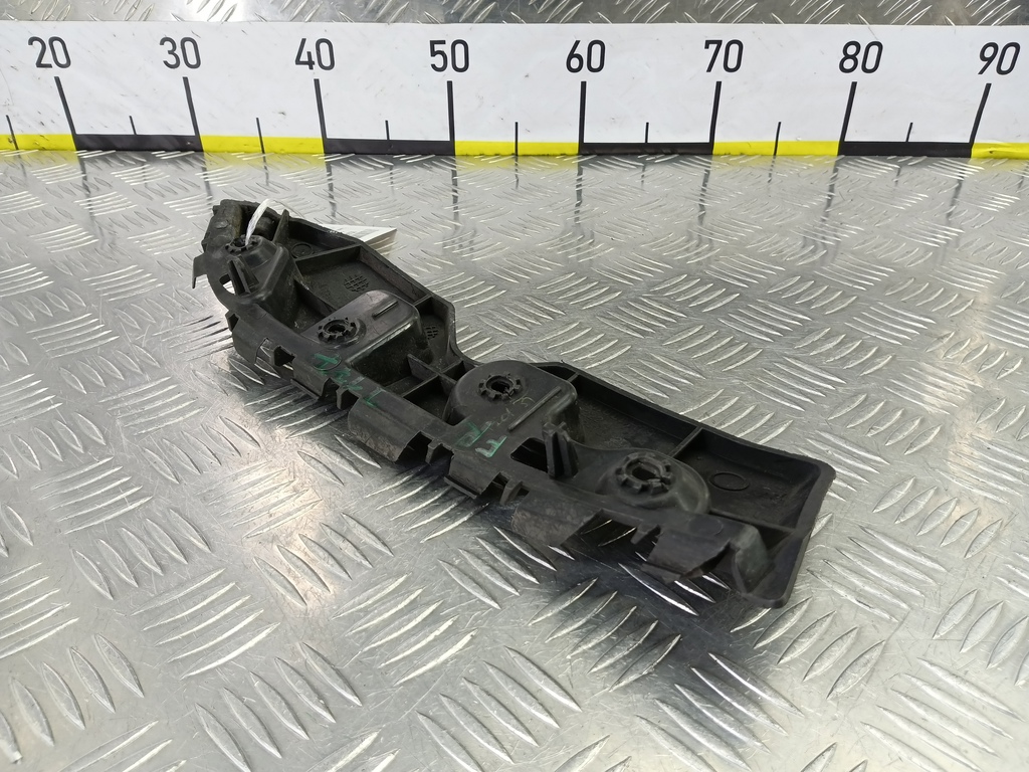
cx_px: 514
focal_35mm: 23
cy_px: 386
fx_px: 684
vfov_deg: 58.9
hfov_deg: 73.9
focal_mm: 4.11
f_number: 1.6
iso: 173
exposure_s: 1/50
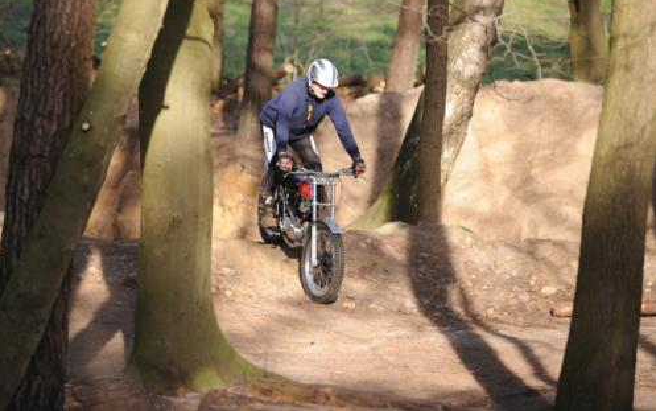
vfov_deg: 6.4
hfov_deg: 10.2
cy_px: 192
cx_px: 327
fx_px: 3666
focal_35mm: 205
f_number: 4
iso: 250
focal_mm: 200
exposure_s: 1/640
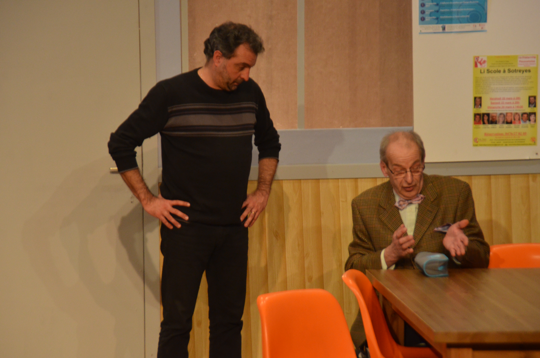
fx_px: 2807
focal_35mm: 188
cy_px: 179
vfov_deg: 7.3
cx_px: 270
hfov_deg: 11.0
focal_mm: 125
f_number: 6
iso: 1600
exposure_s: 1/400
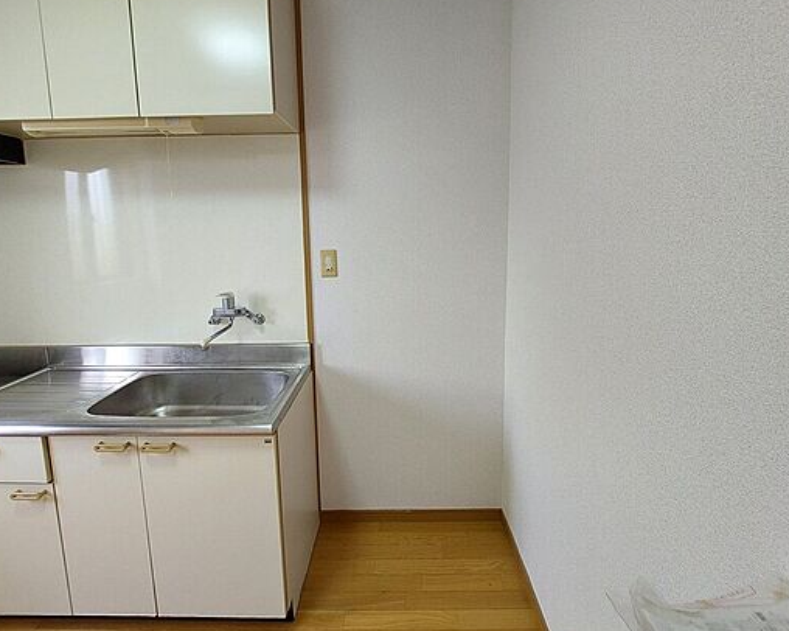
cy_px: 275
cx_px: 402
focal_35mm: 16
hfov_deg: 93.1
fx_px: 373
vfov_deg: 80.0
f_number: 2.2
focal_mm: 1.74
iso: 100
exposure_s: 1/50
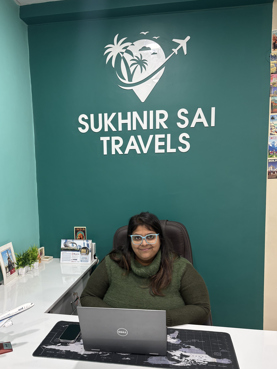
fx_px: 320
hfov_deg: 46.7
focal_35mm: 30
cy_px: 210
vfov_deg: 59.7
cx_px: 121
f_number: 1.6
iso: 125
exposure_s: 1/50
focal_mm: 5.96
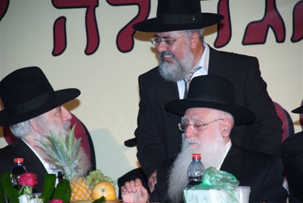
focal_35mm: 203
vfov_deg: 6.8
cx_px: 152
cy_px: 102
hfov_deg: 10.1
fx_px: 1710
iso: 1000
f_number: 5.6
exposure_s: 1/160
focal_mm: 135
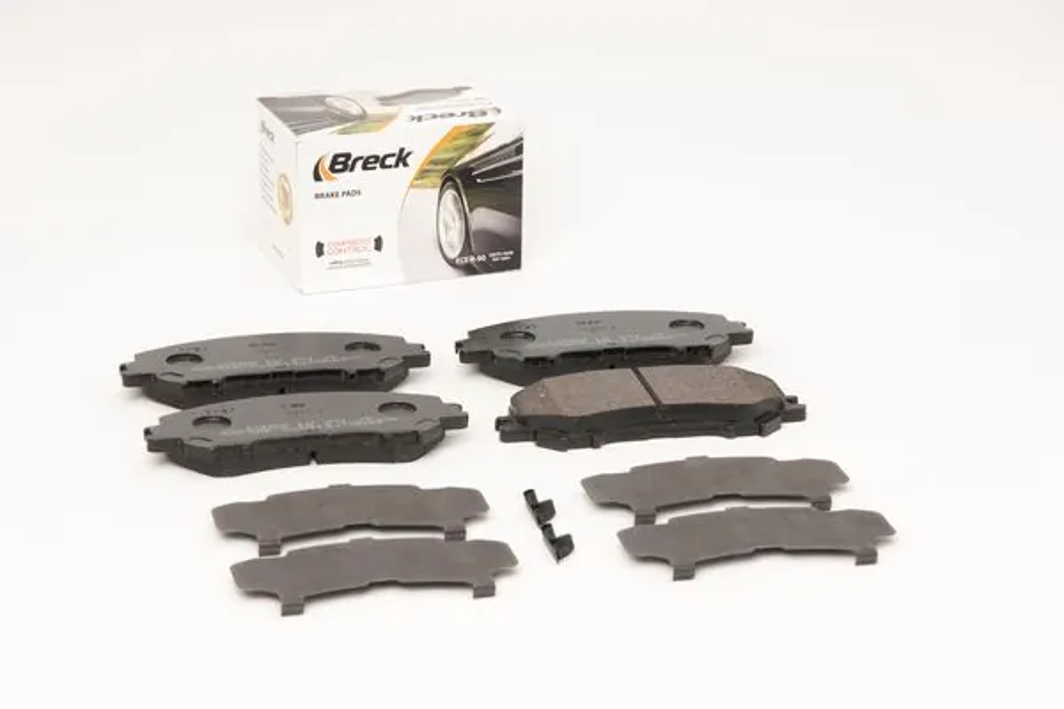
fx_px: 2660
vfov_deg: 15.2
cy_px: 354
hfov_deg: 22.6
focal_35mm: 90
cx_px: 532
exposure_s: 1/200
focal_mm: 60
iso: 100
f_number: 11
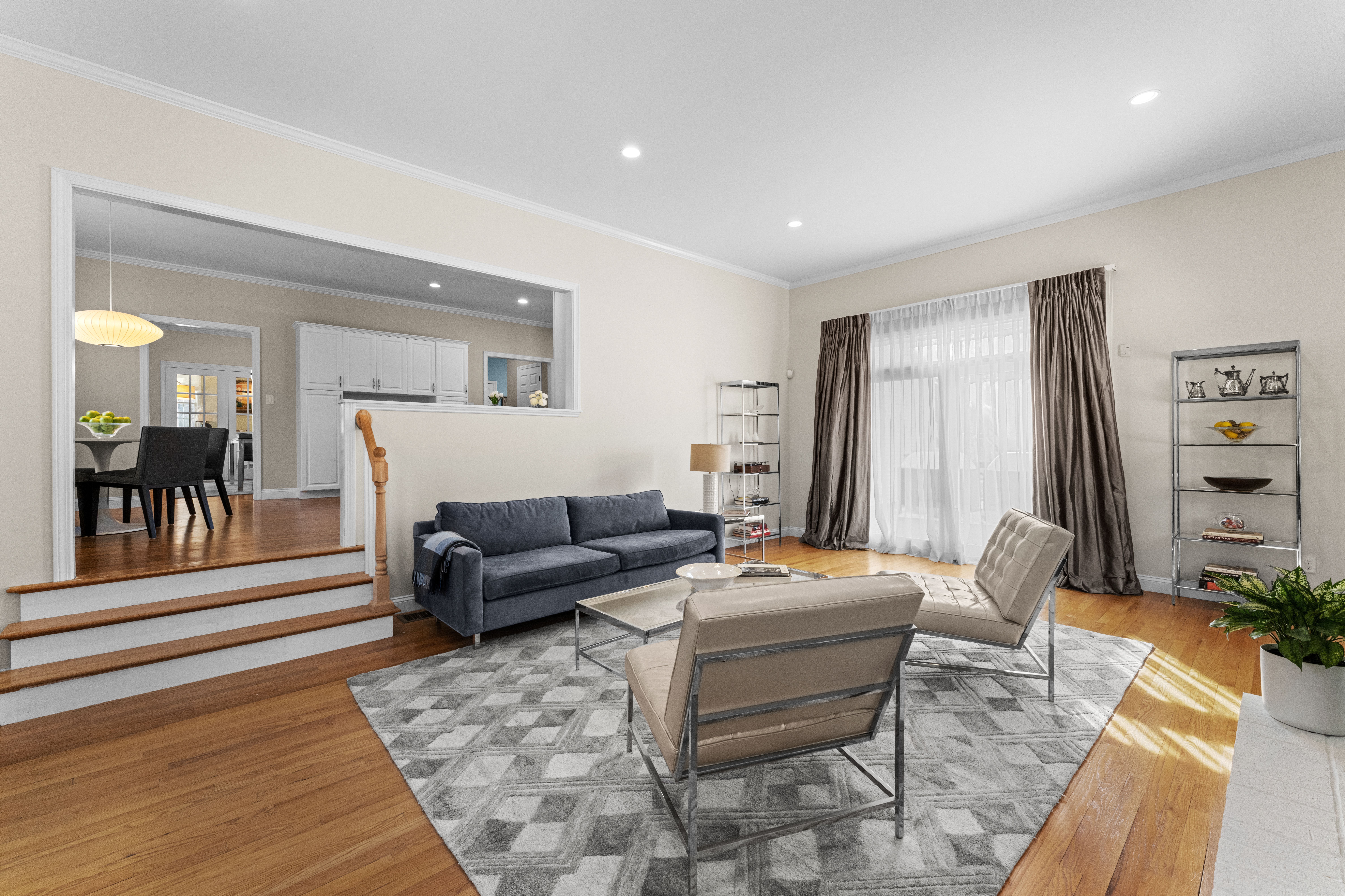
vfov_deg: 78.8
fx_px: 545
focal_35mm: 15
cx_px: 672
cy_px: 448
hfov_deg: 101.9
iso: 1600
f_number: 11
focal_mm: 14.6
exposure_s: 1/13
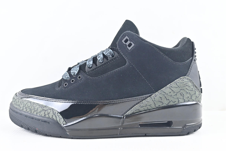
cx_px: 113
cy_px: 76
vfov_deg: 36.2
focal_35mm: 37
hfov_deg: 52.2
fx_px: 231
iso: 900
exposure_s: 1/125
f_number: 4.2
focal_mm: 24.5
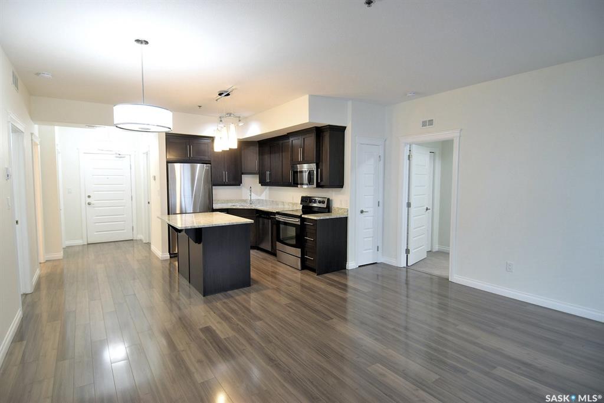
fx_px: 302
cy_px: 202
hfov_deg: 90.0
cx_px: 302
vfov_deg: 67.3
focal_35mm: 18
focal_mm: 12
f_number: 4
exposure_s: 1/8
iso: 200
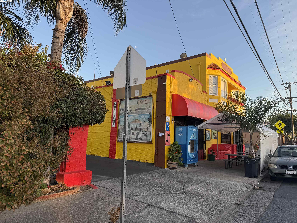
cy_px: 112
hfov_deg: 71.6
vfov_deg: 56.8
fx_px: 206
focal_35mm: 24
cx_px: 148
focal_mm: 6.76
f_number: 1.78
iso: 80
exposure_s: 1/722
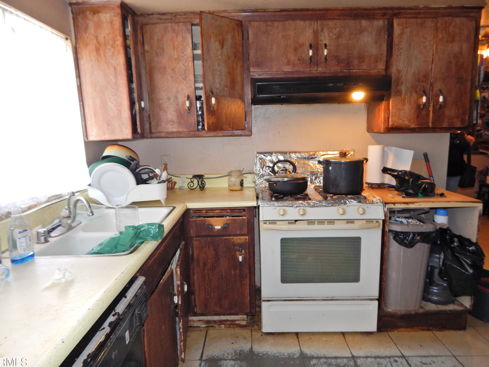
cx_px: 245
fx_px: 325
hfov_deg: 73.9
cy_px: 188
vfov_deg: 58.9
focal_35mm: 23
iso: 200
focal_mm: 4
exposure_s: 1/30
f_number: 3
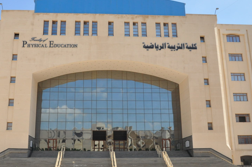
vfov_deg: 33.3
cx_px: 107
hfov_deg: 48.3
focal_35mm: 40
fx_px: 280
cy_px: 82
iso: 1000
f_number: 13
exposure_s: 1/640
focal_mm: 18
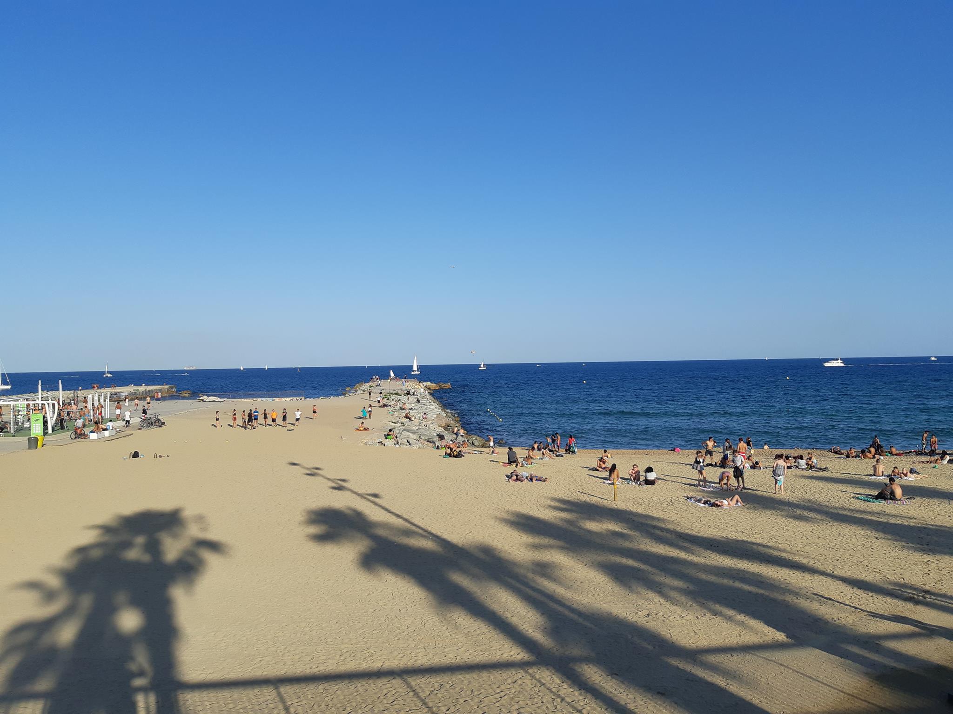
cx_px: 476
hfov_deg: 67.3
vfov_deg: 53.1
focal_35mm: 26
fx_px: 716
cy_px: 357
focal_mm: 3.93
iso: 40
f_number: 1.7
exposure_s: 1/2119
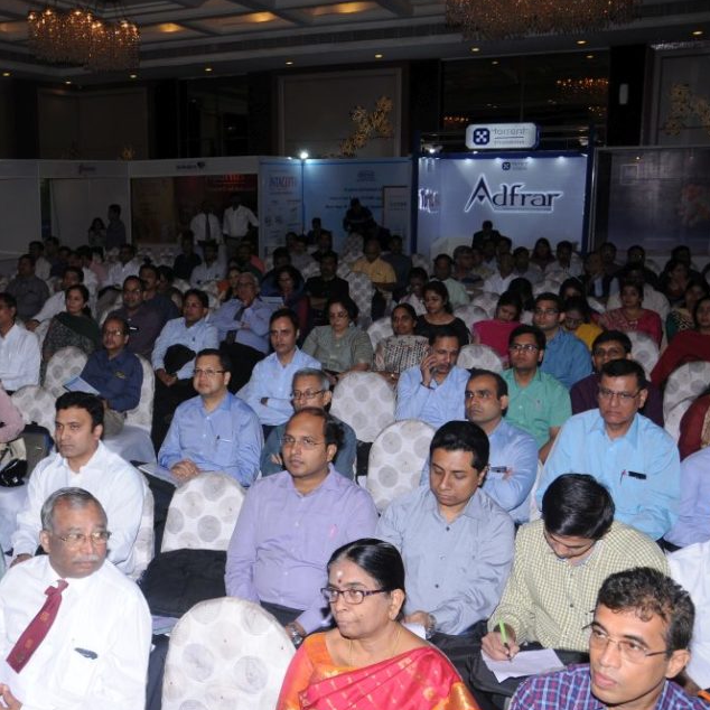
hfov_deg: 43.2
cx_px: 160
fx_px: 859
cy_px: 349
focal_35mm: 37
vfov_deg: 44.9
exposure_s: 1/125
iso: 250
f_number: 5.6
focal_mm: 18
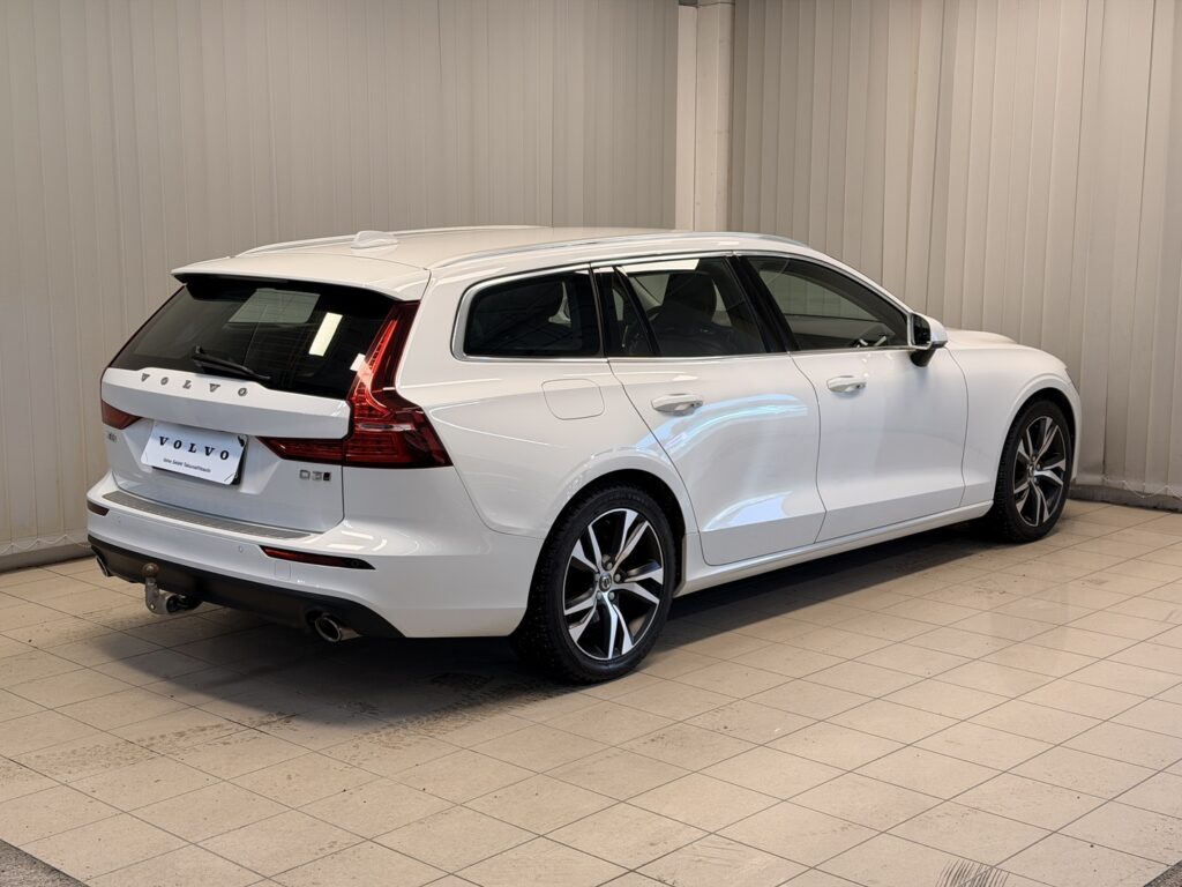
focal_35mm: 48
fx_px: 1639
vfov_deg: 30.3
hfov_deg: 39.7
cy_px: 444
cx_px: 591
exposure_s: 1/100
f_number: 1.78
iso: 50
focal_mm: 6.76
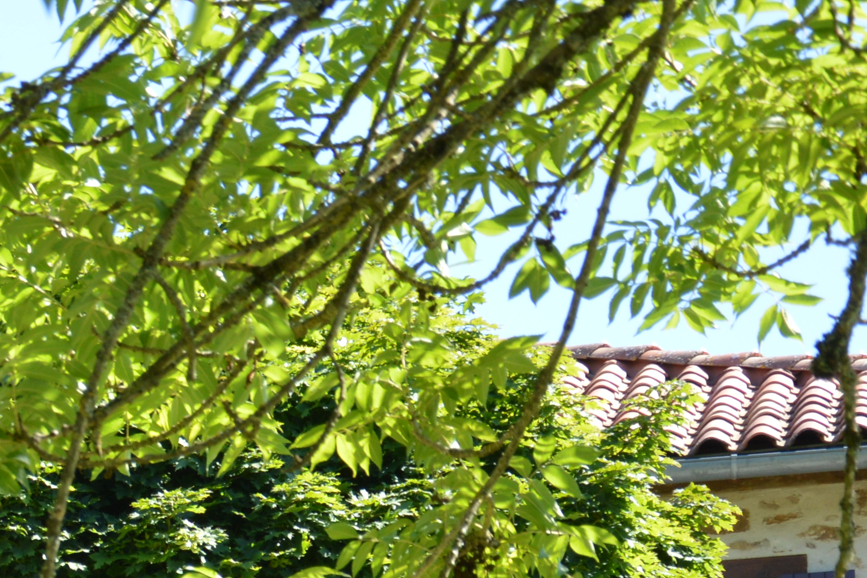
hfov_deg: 9.4
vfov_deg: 6.4
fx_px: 5106
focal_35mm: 212
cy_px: 960
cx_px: -512
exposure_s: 1/200
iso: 200
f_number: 5.6
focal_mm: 42
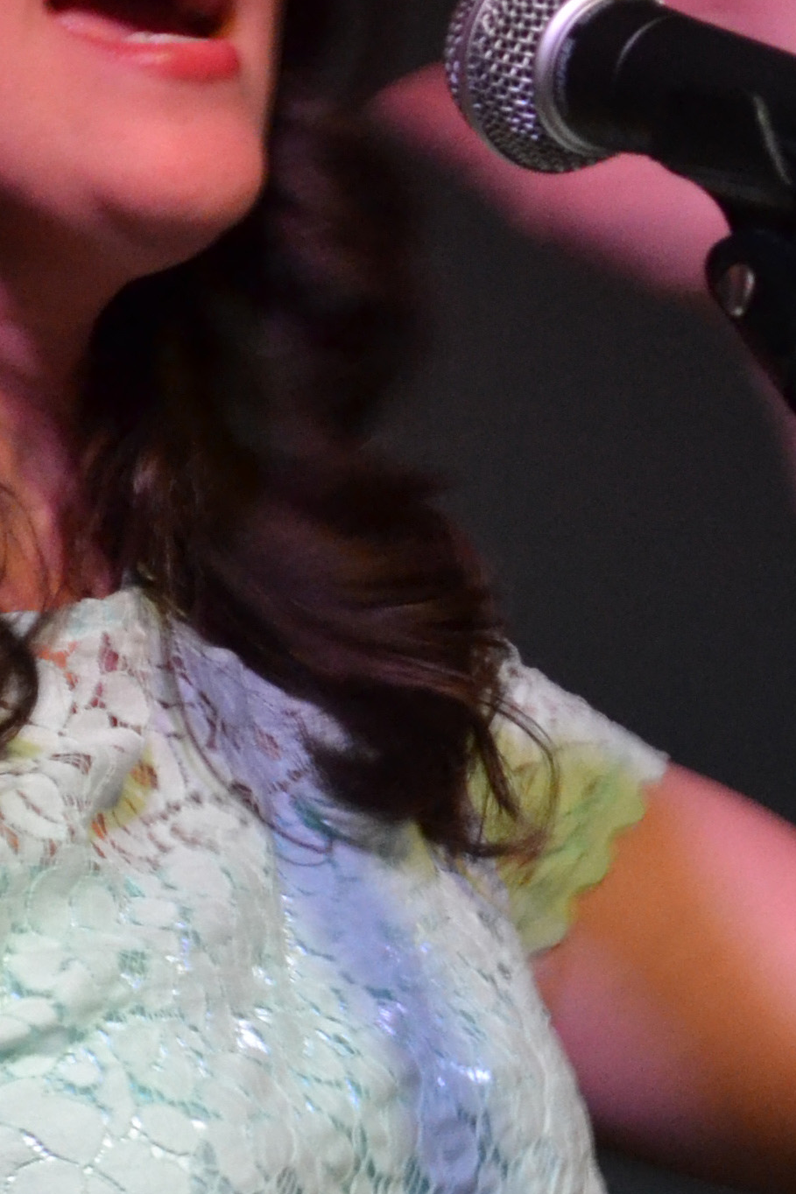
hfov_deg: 4.9
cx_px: -105
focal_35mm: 279
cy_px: 1037
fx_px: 9245
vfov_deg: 7.4
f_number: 5.6
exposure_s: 1/15
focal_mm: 55
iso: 1800
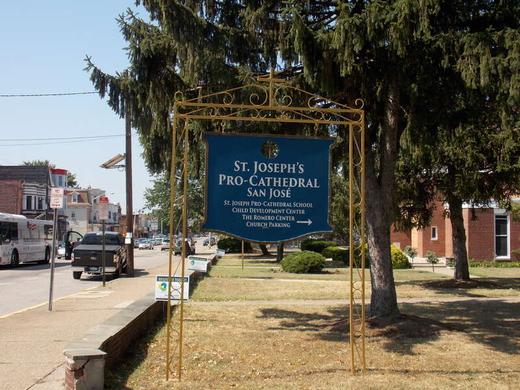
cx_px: 260
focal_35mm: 41
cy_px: 195
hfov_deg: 45.8
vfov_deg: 35.1
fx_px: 616
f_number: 3.6
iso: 80
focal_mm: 7.3
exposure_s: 1/500
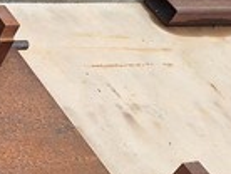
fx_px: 668
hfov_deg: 16.6
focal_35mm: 100
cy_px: 157
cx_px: -172
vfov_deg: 14.7
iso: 40
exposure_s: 1/321
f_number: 1.8
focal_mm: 5.54
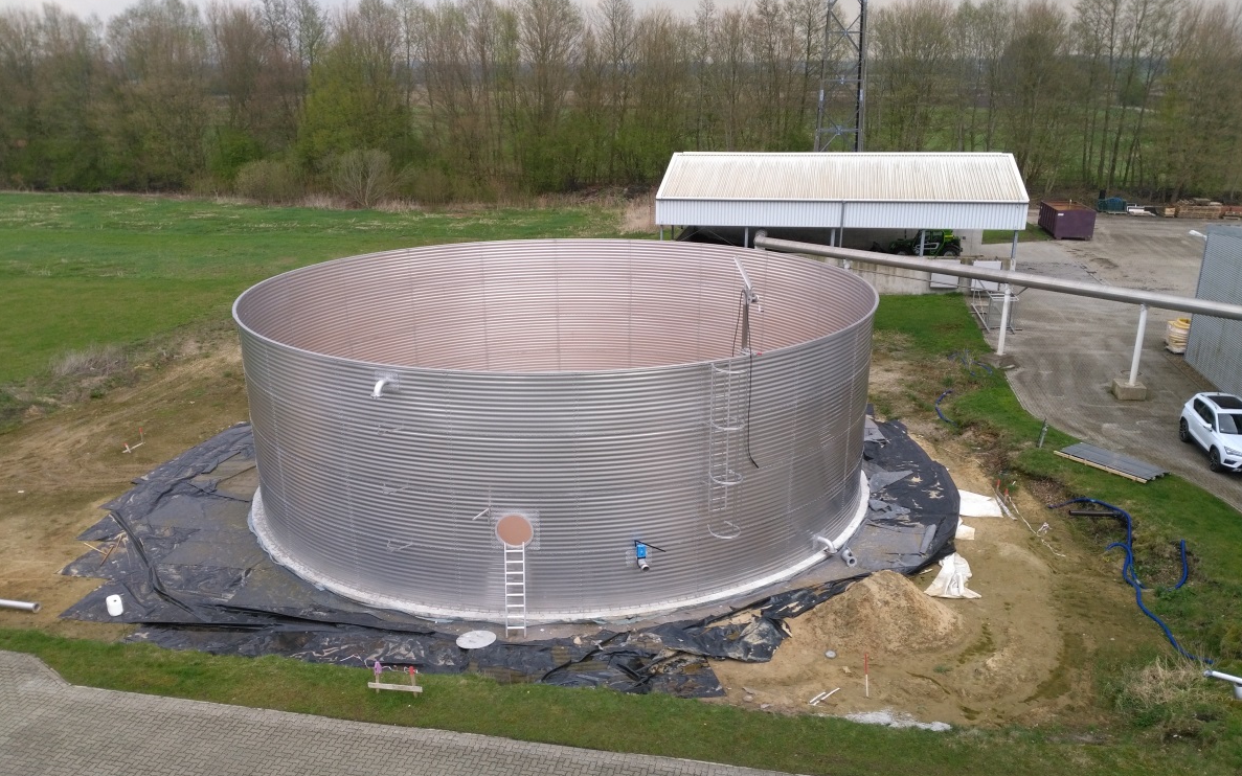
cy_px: 438
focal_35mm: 30
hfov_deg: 62.9
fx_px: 1016
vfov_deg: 41.8
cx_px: 622
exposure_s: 1/443
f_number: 2
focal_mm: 2.96
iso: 100
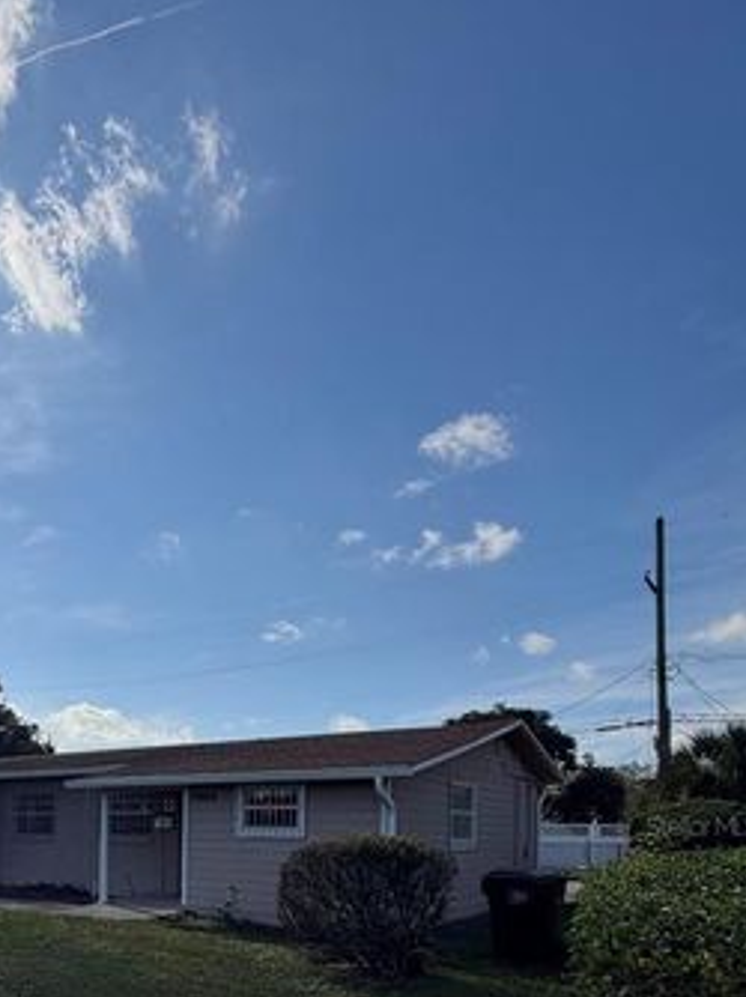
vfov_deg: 57.7
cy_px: 825
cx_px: 18
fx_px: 806
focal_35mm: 28
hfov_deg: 43.4
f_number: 2.2
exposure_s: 1/1189
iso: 25
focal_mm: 2.22
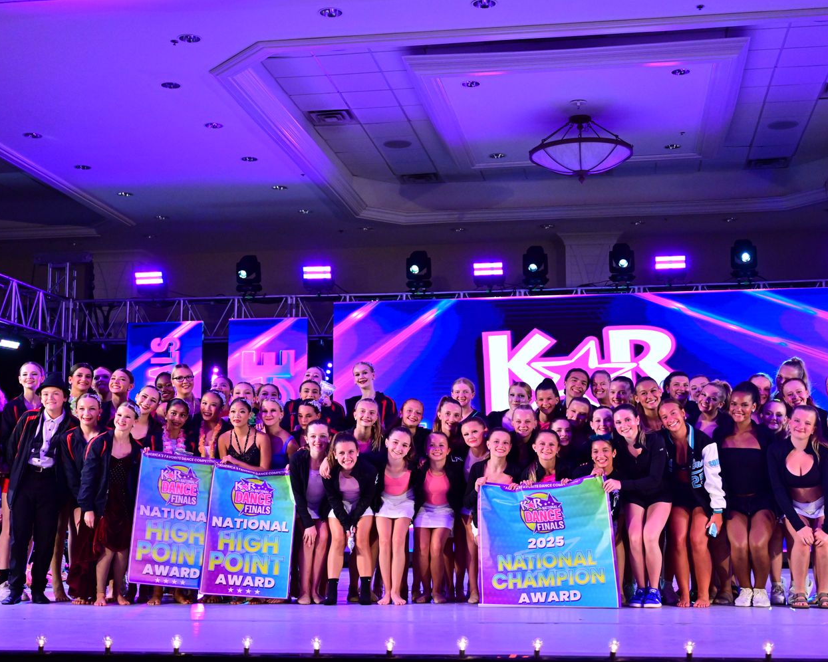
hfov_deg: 36.0
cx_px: 416
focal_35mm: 52
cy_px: 332
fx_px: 1274
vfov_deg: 29.1
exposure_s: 1/1000
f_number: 3.2
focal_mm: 46
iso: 3200
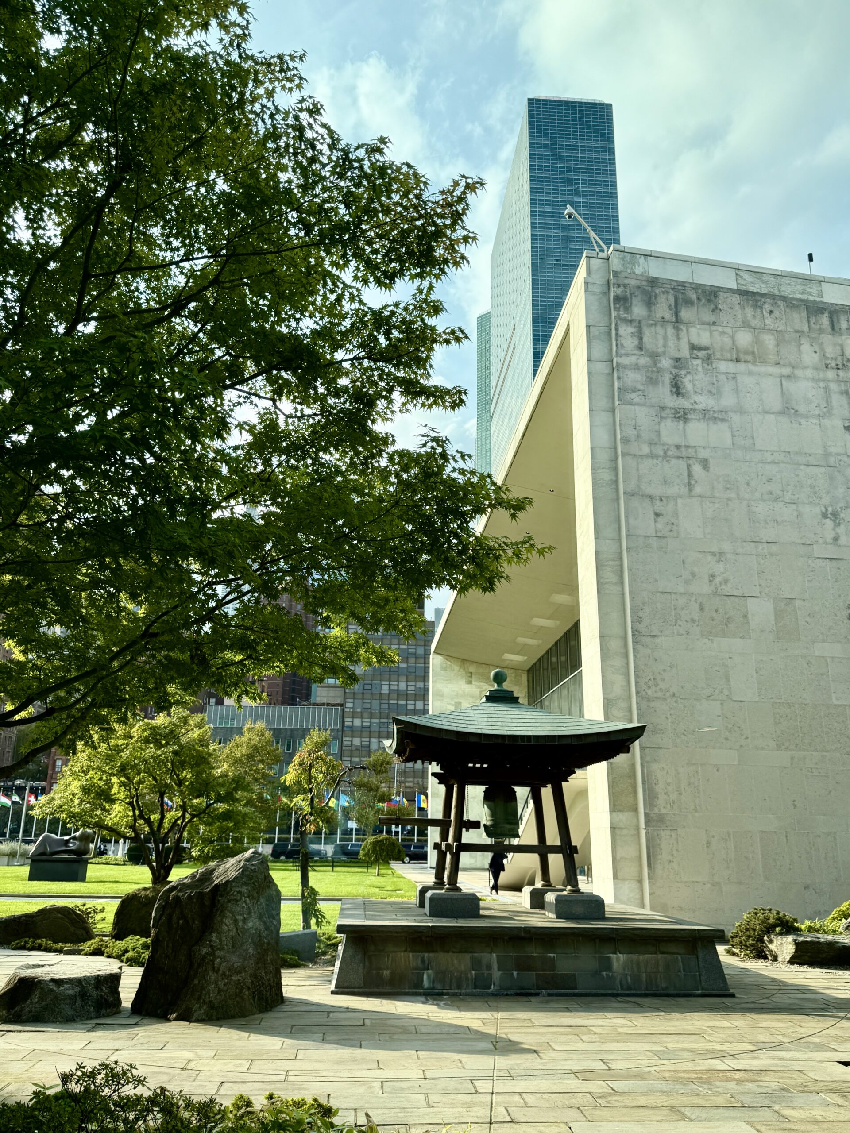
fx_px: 786
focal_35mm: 24
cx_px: 425
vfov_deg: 71.6
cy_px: 566
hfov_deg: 56.8
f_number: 1.78
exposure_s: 1/1770
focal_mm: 6.76
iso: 80
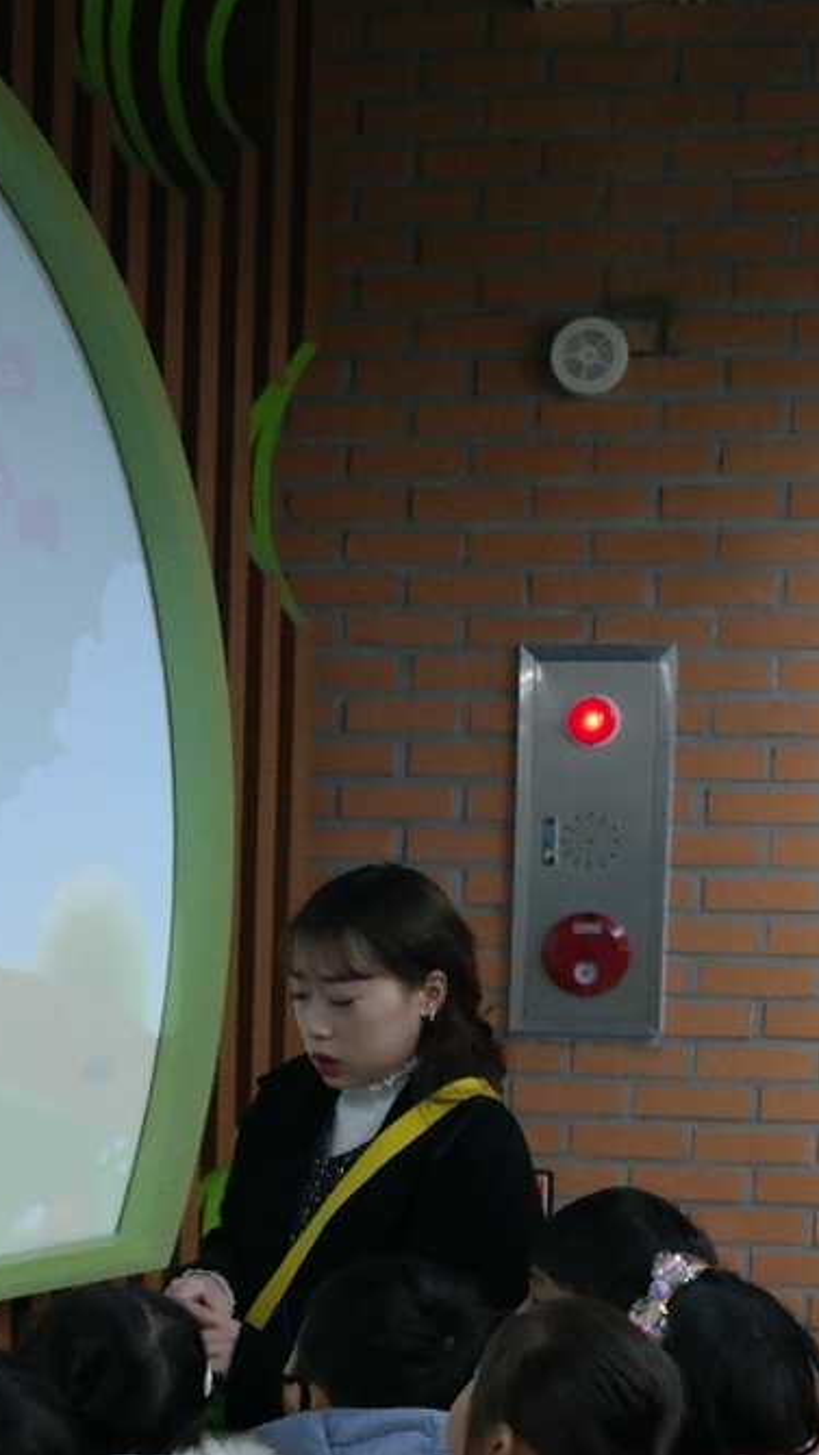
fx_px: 3126
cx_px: -137
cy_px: 1160
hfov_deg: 14.5
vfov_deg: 25.8
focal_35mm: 81
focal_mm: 20
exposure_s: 1/40
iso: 800
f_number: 3.5
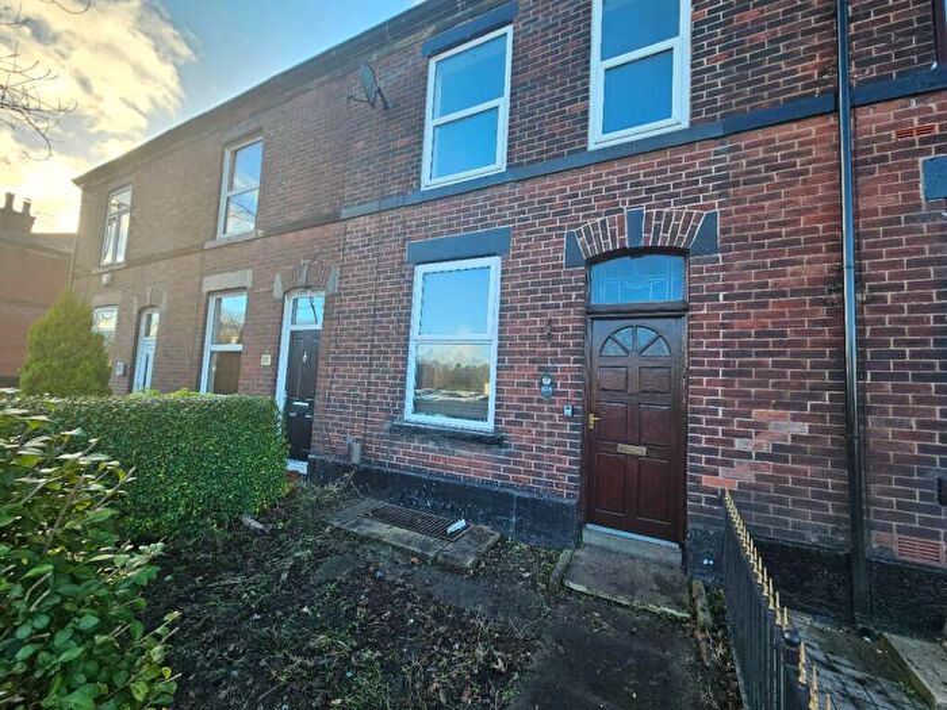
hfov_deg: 106.2
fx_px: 356
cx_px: 474
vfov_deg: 89.9
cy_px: 355
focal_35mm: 13
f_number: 2.2
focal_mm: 2.2
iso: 50
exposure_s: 1/208
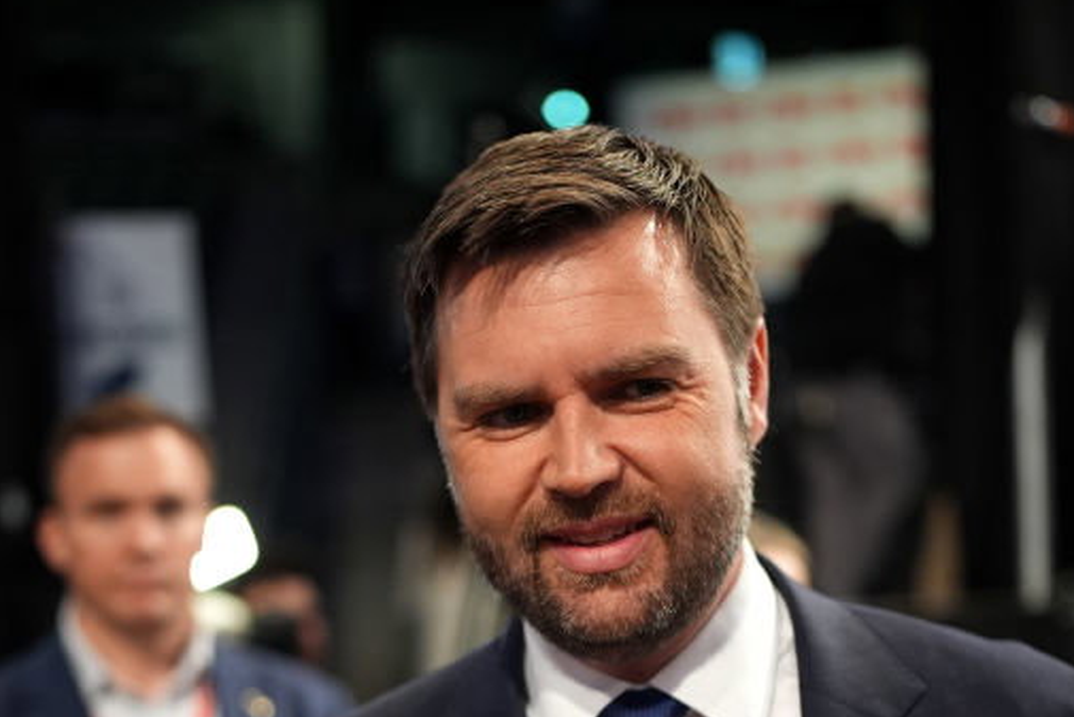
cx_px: 540
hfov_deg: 28.4
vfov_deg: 18.8
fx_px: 2119
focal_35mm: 71
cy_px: 682
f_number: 1.4
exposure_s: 1/640
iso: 1600
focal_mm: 35
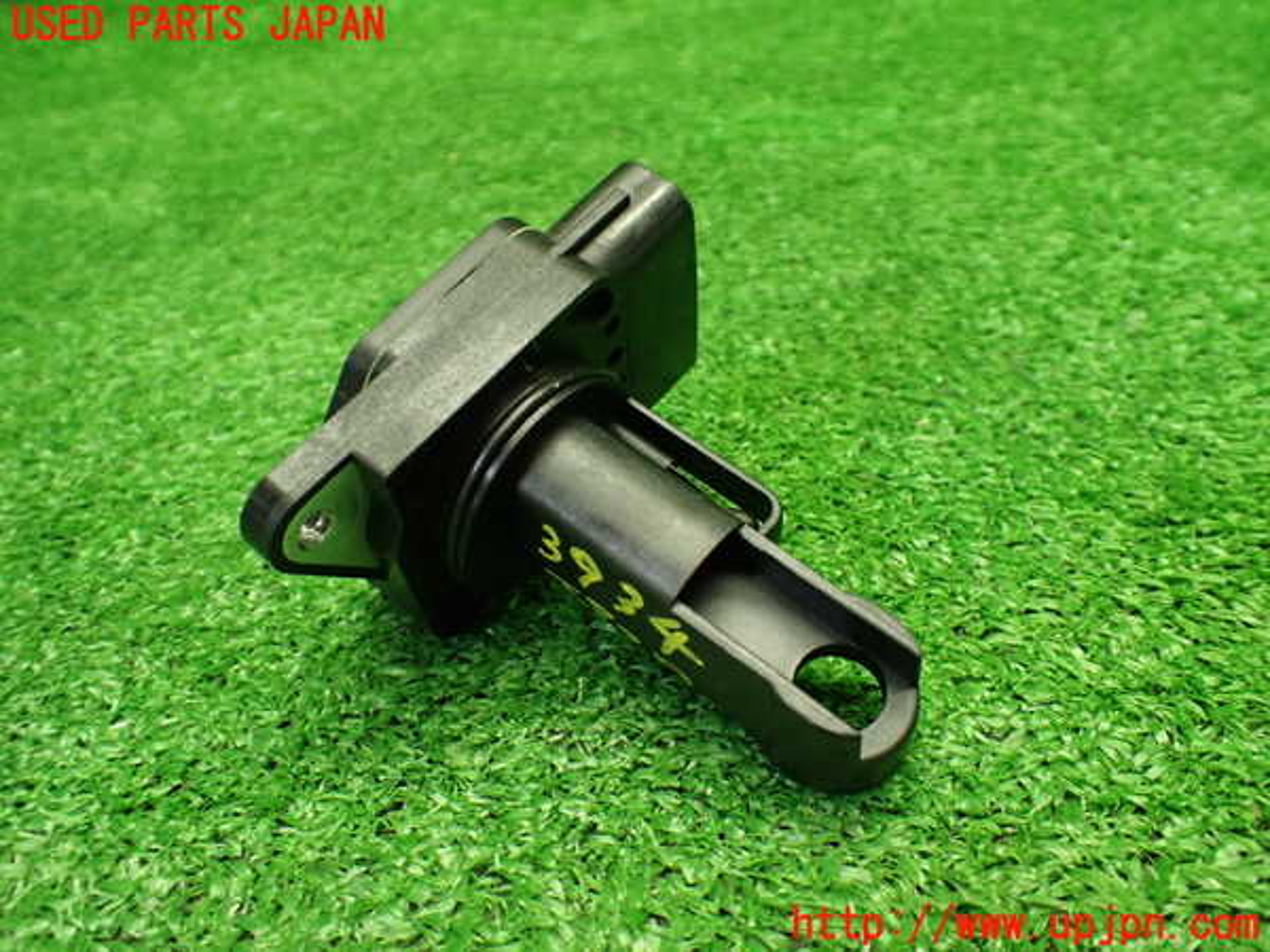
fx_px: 1101
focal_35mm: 30
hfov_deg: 60.0
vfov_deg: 46.8
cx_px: 635
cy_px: 476
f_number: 2.3
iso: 800
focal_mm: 5.4
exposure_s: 1/125
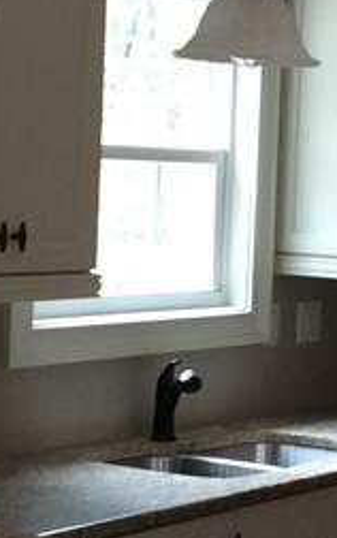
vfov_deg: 16.2
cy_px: 280
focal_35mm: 129
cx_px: 414
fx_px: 1891
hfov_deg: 10.0
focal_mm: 4.12
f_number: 2.2
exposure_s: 1/30
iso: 100
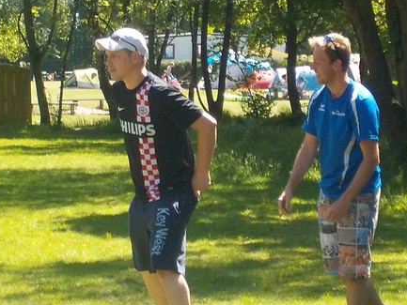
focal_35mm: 213
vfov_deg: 7.0
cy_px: 66
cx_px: 263
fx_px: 2505
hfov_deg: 9.3
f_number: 5.9
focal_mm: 12.3
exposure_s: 1/250
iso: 280
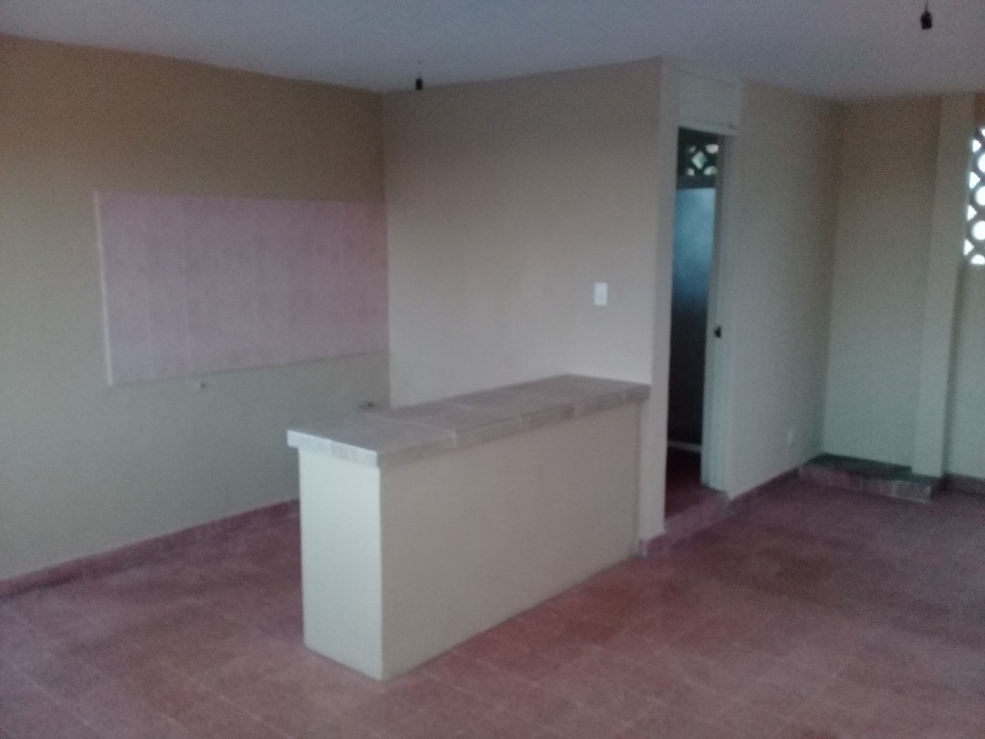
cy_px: 370
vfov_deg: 45.4
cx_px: 492
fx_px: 882
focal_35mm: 31
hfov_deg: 58.4
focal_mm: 3.3
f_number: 2.2
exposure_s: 1/33
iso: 250
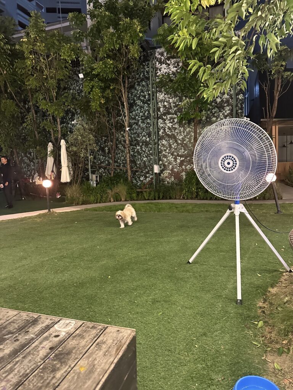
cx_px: 146
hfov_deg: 56.8
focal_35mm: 24
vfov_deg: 71.6
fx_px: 271
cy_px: 195
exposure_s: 1/33
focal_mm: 6.86
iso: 1000
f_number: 1.78
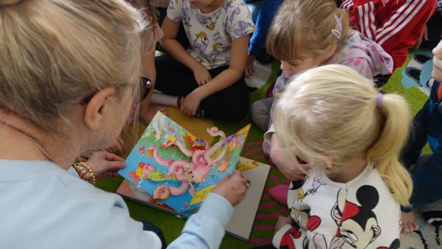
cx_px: 219
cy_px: 137
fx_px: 305
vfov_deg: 44.3
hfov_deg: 71.9
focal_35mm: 26
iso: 400
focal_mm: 8.8
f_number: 2.8
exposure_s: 1/30
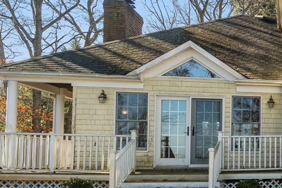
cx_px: 394
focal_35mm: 53
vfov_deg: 24.4
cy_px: 186
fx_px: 415
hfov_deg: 28.4
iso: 200
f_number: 8
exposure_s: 1/160
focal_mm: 14
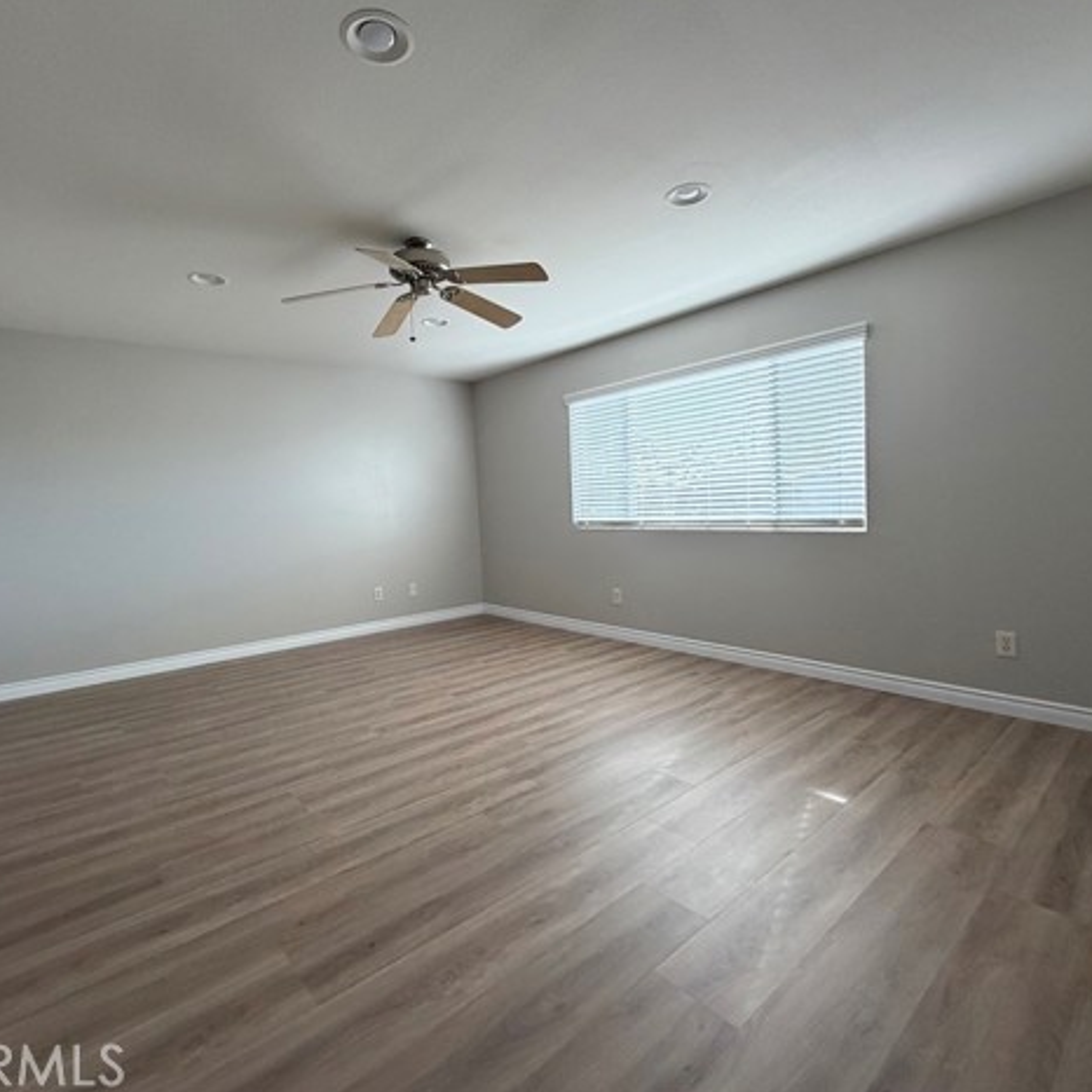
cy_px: 537
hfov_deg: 83.9
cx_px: 525
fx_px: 607
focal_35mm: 17
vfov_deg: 84.0
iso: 320
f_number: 2.2
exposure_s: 1/103
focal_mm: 2.22
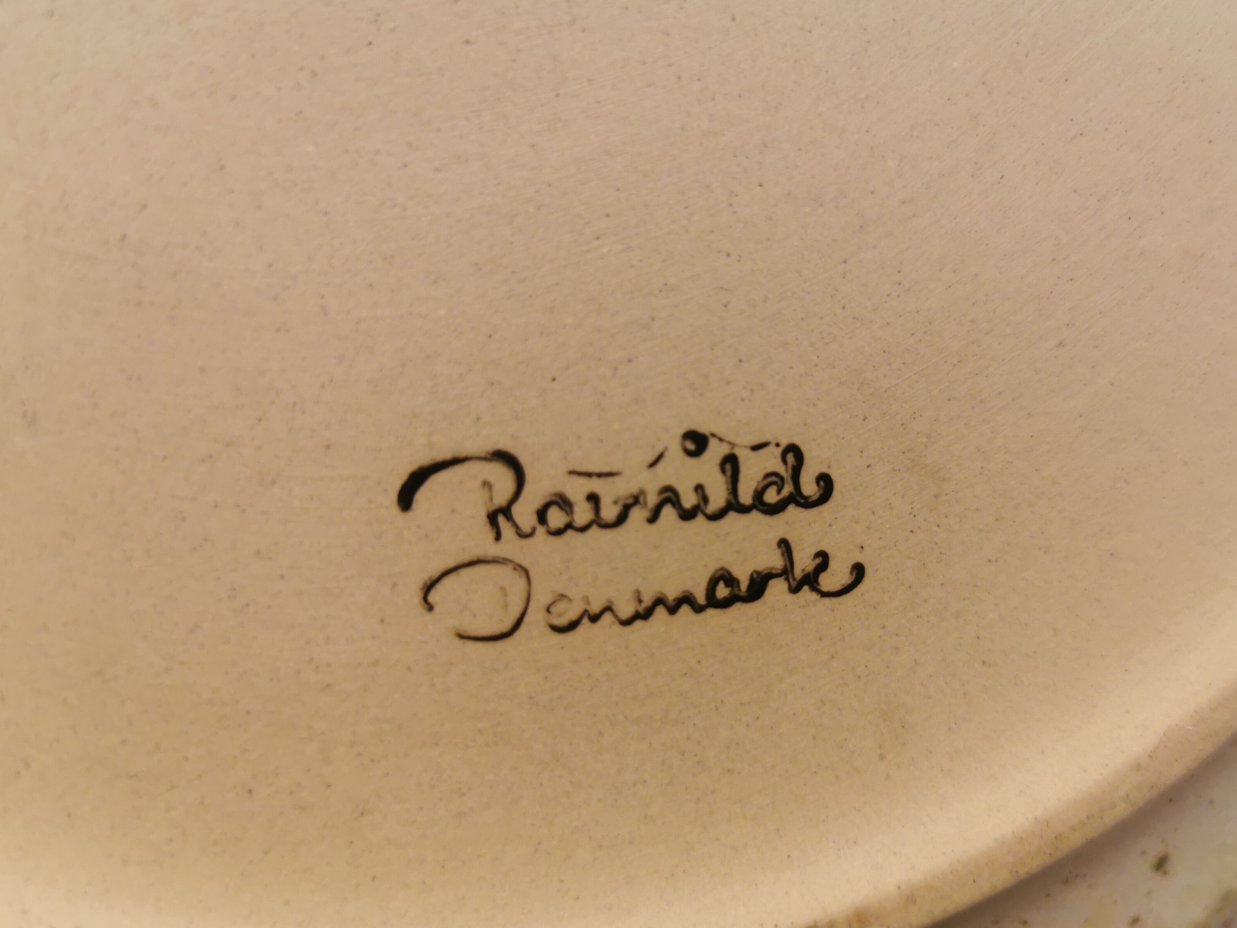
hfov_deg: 58.2
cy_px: 502
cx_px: 699
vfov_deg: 45.4
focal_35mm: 31
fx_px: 1108
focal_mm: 5.56
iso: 125
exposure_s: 1/120
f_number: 1.6
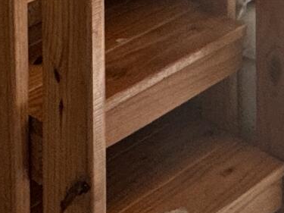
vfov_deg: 10.0
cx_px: 342
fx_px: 919
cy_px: -421
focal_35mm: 112
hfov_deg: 16.8
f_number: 2.2
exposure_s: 1/99
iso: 125
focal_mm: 2.22
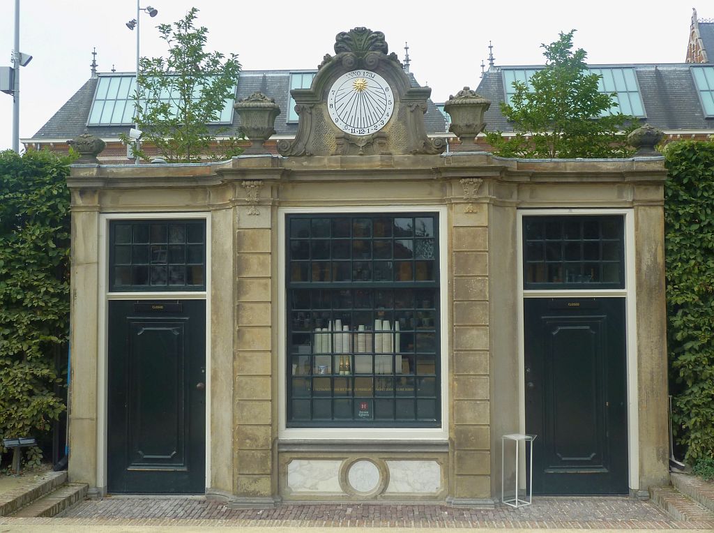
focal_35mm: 37
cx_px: 357
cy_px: 266
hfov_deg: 50.2
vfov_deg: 38.5
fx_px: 762
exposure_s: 1/100
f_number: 3.6
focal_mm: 6.1
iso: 80
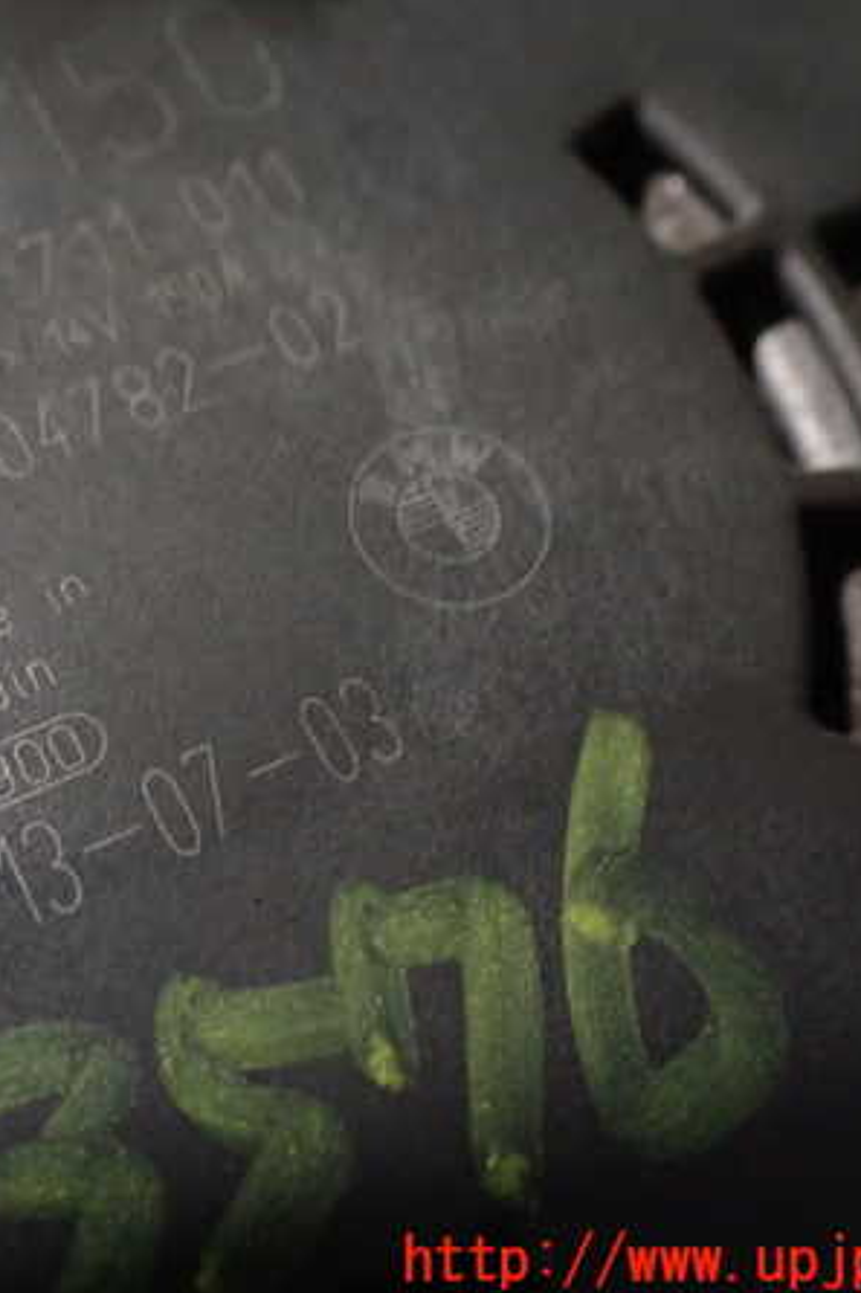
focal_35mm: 42
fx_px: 1508
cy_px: 646
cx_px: 188
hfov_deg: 31.2
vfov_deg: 46.4
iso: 1000
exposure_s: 1/30
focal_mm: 5.4
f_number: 2.3
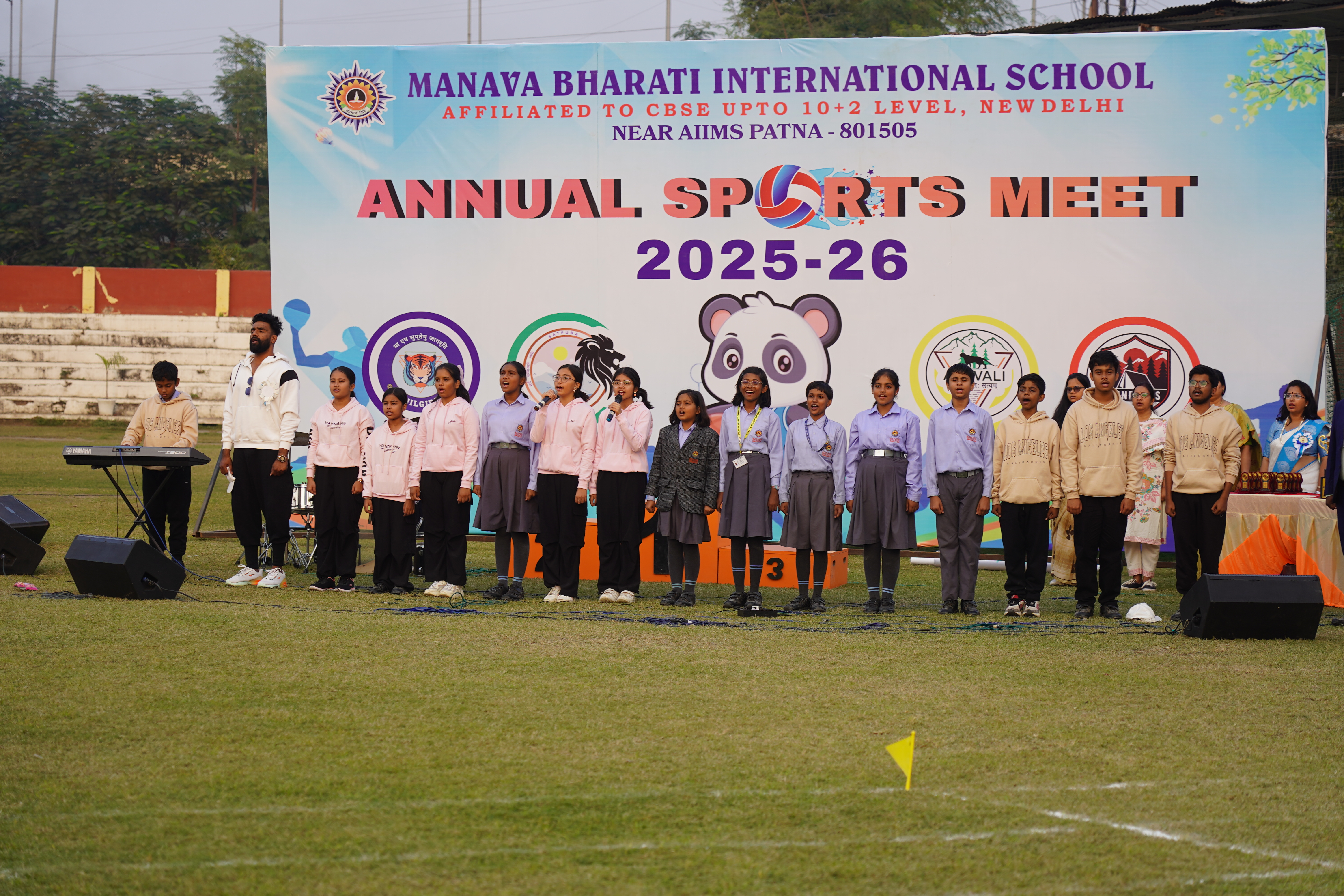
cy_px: 448
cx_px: 672
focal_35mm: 104
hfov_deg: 19.6
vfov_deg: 13.2
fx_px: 3882
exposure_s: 1/125
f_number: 4.5
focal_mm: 104
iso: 100
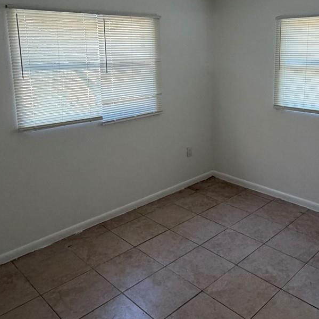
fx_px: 344
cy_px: 108
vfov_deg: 48.9
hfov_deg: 49.1
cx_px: 205
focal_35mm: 33
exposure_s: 1/98
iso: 320
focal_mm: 2.22
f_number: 2.2
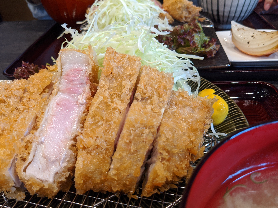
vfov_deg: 46.7
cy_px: 115
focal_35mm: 30
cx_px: 137
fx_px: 241
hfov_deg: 60.0
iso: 88
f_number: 1.73
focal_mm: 4.38
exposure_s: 1/25
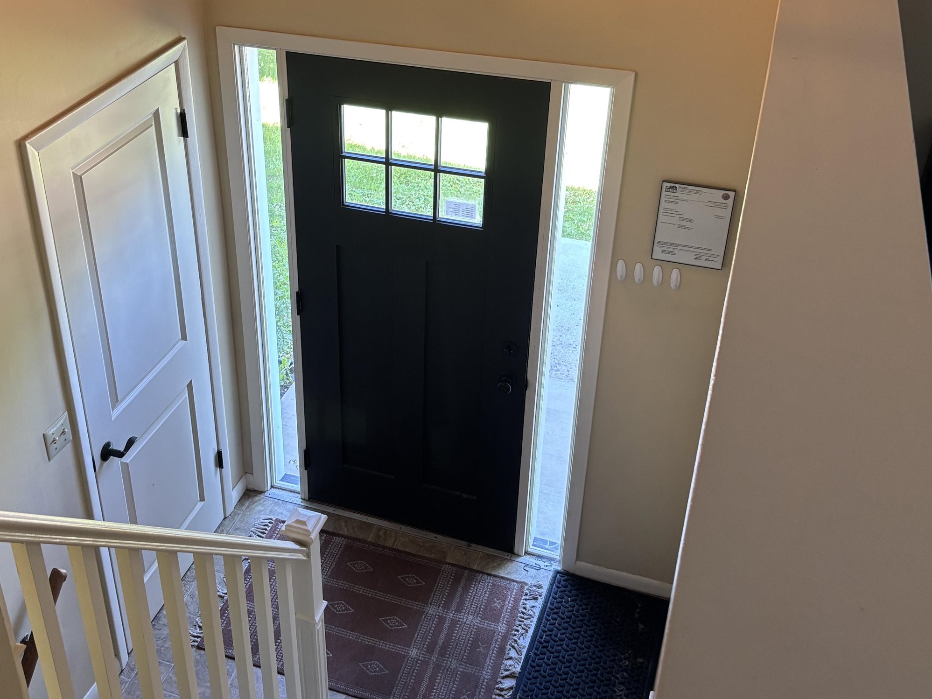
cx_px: 354
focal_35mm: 40
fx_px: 1077
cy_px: 272
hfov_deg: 46.4
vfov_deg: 35.8
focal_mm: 5.96
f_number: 1.6
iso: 160
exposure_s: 1/60
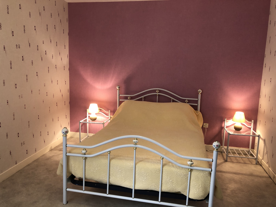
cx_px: 138
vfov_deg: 49.7
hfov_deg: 63.4
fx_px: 223
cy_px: 104
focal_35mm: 28
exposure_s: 1/17
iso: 64
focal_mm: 3.99
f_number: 1.8
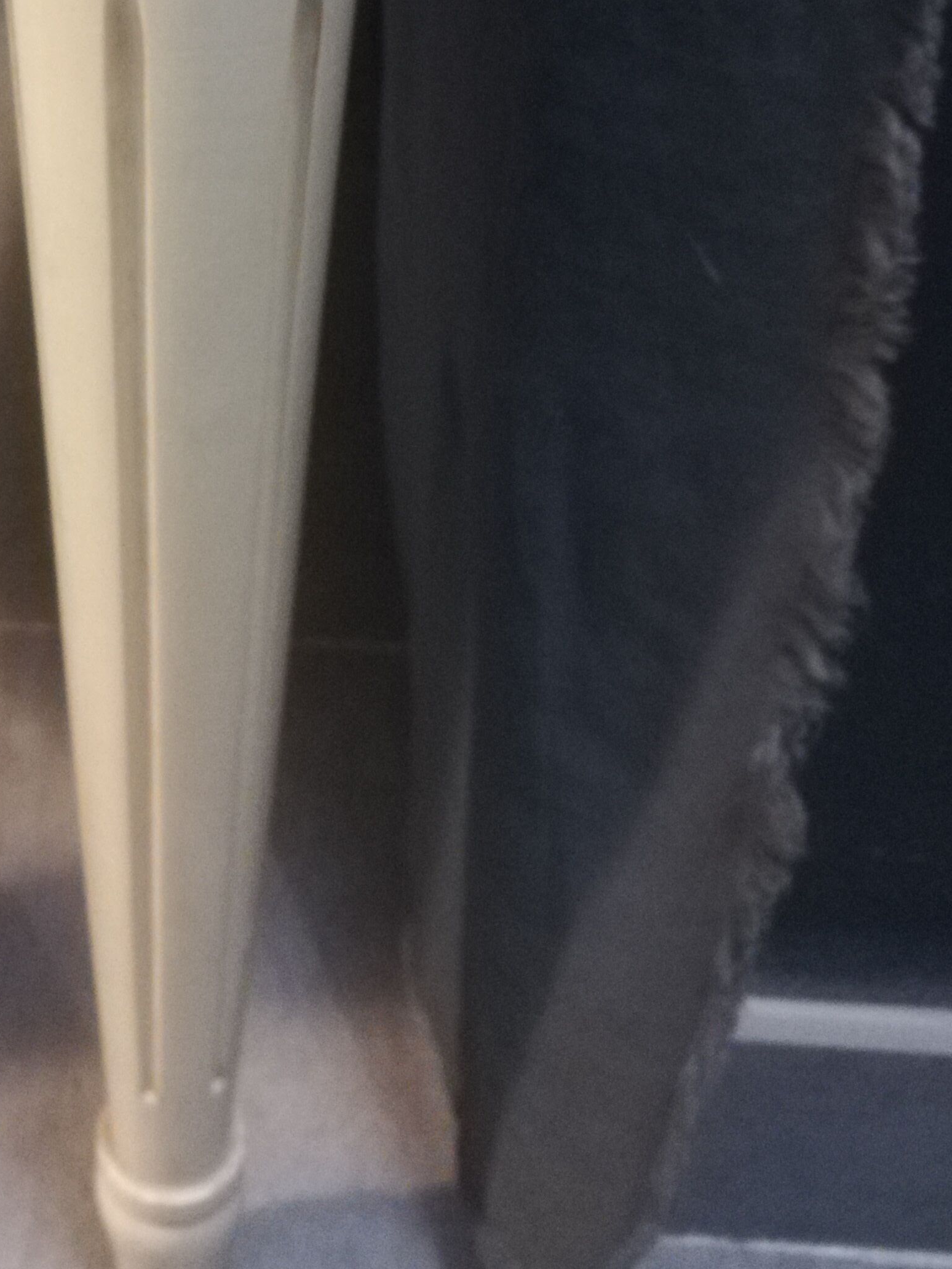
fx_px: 1833
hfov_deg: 27.8
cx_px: 51
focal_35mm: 50
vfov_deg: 36.2
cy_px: 167
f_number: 2.2
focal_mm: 3.83
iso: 1600
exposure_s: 1/14.3
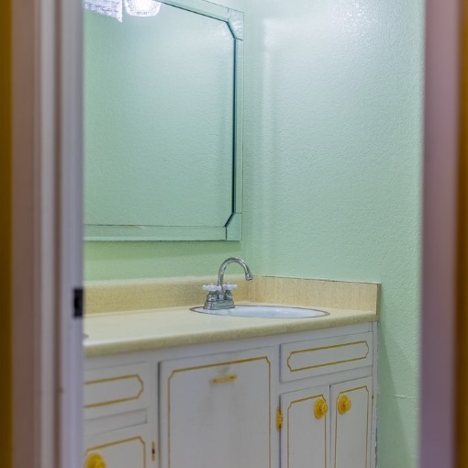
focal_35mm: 64
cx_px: 234
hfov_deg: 26.9
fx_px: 979
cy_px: 284
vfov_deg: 26.8
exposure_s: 1/4000
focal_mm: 50
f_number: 1.8
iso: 500
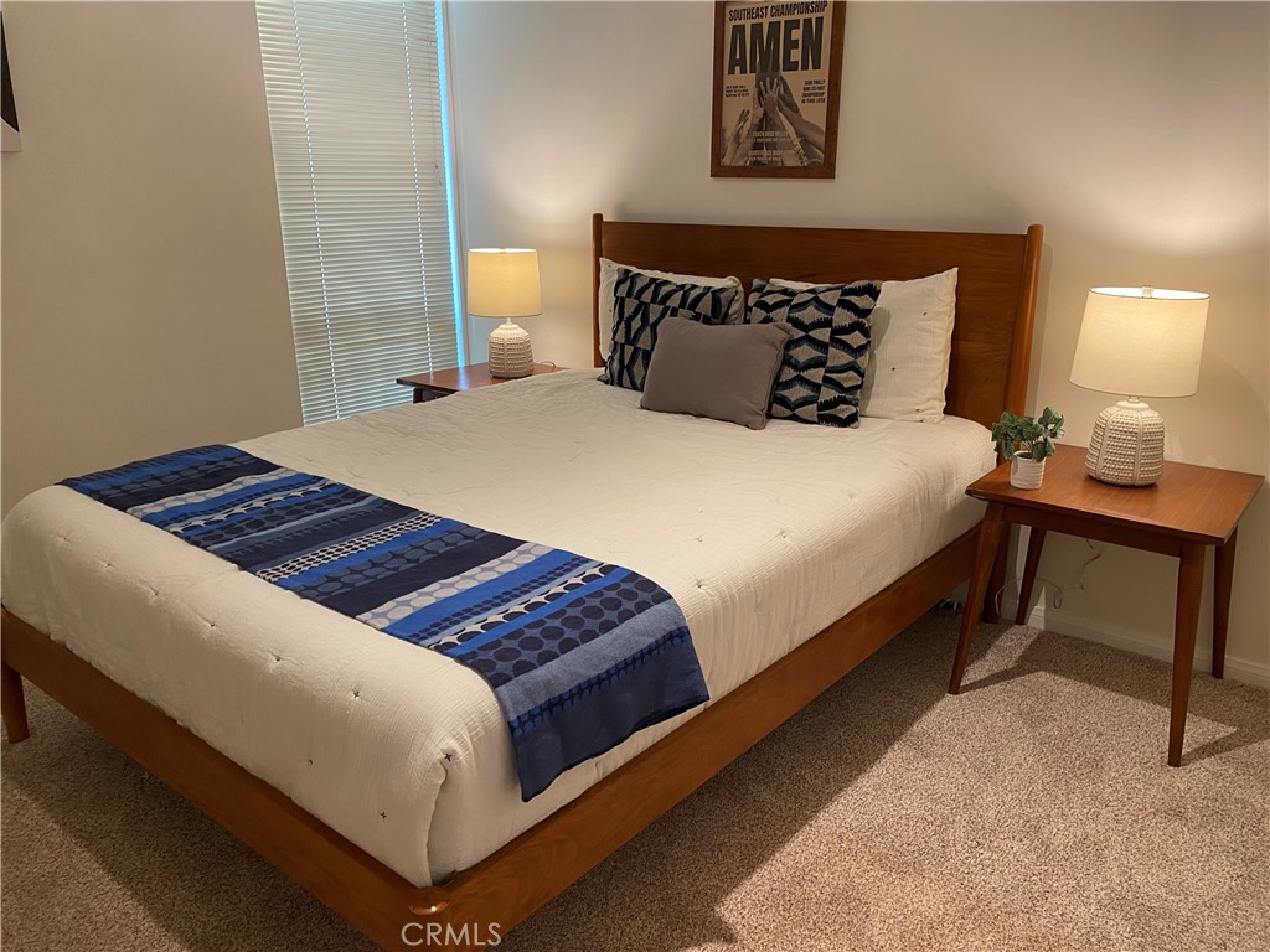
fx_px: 954
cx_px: 635
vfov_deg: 53.1
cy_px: 476
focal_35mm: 26
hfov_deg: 67.3
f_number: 1.8
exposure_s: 1/60
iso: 160
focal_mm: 4.25
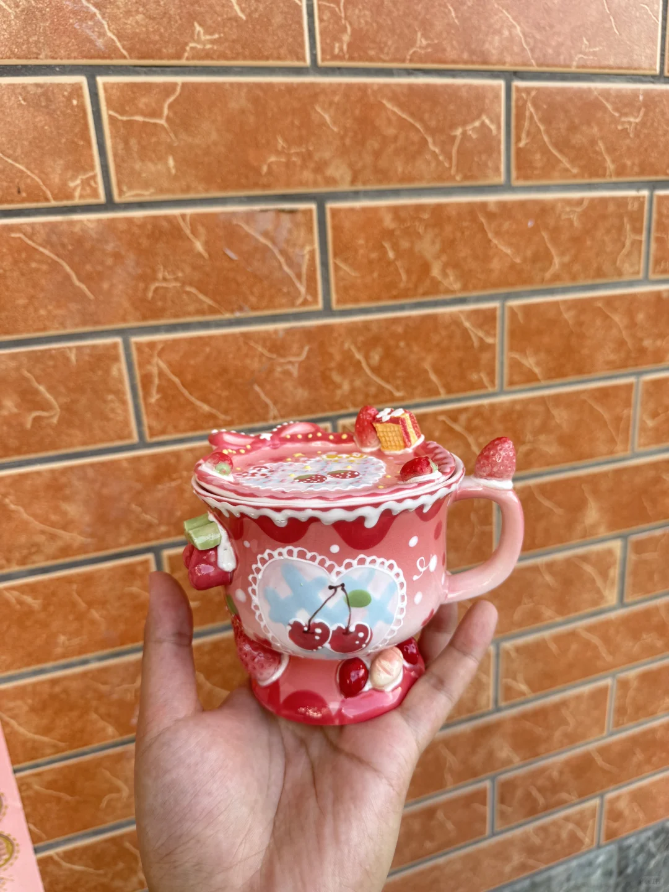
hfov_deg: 56.8
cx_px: 334
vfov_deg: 71.6
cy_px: 446
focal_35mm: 24
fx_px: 618
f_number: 1.78
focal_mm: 6.76
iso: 80
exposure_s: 1/121
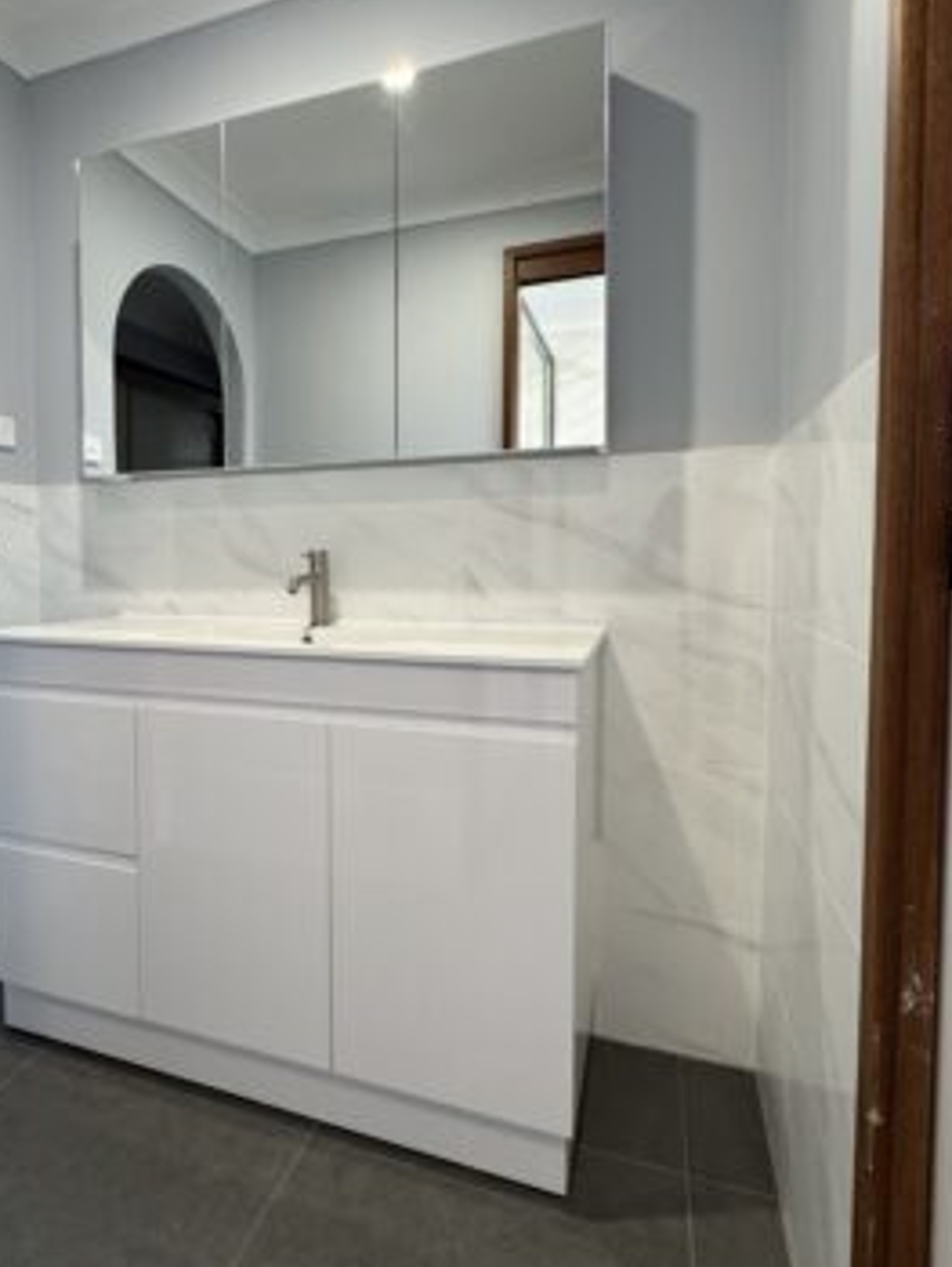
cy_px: 594
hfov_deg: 65.3
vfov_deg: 81.6
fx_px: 732
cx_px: 371
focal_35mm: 20
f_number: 2.2
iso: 320
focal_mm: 2.22
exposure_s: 1/100
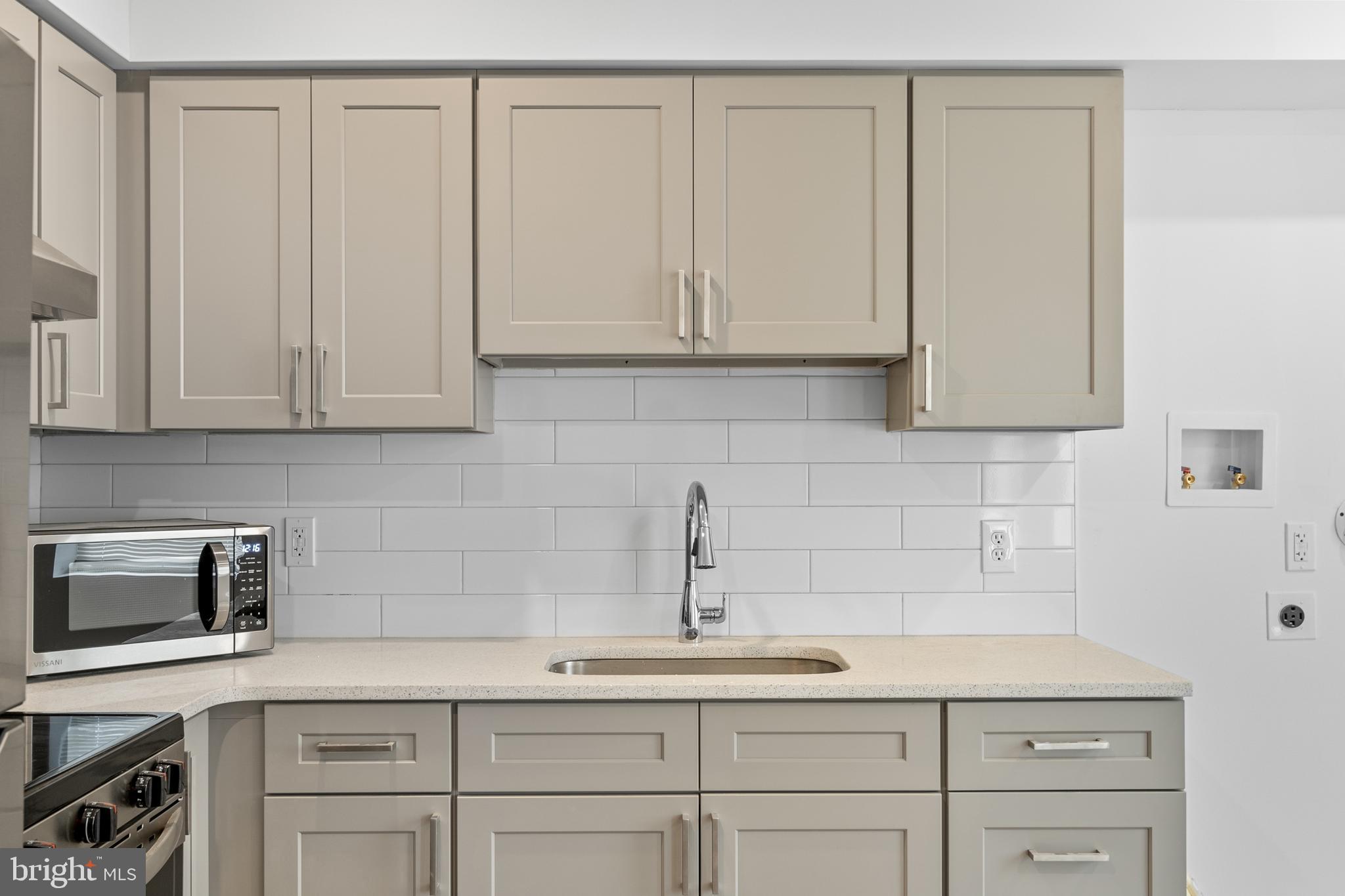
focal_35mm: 33
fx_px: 1233
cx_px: 672
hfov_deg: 57.2
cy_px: 448
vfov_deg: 40.0
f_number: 8
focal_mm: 22
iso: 250
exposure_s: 1/3
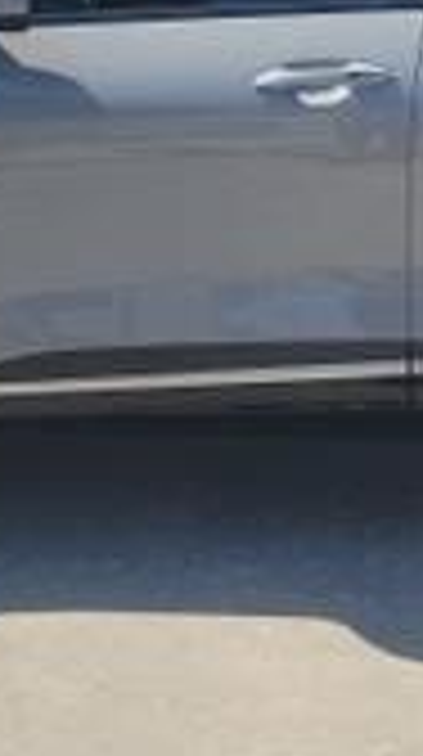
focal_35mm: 85
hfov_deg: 14.0
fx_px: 1702
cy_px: 216
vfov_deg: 24.8
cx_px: 418
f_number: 1.8
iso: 50
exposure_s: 1/1718
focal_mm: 5.4
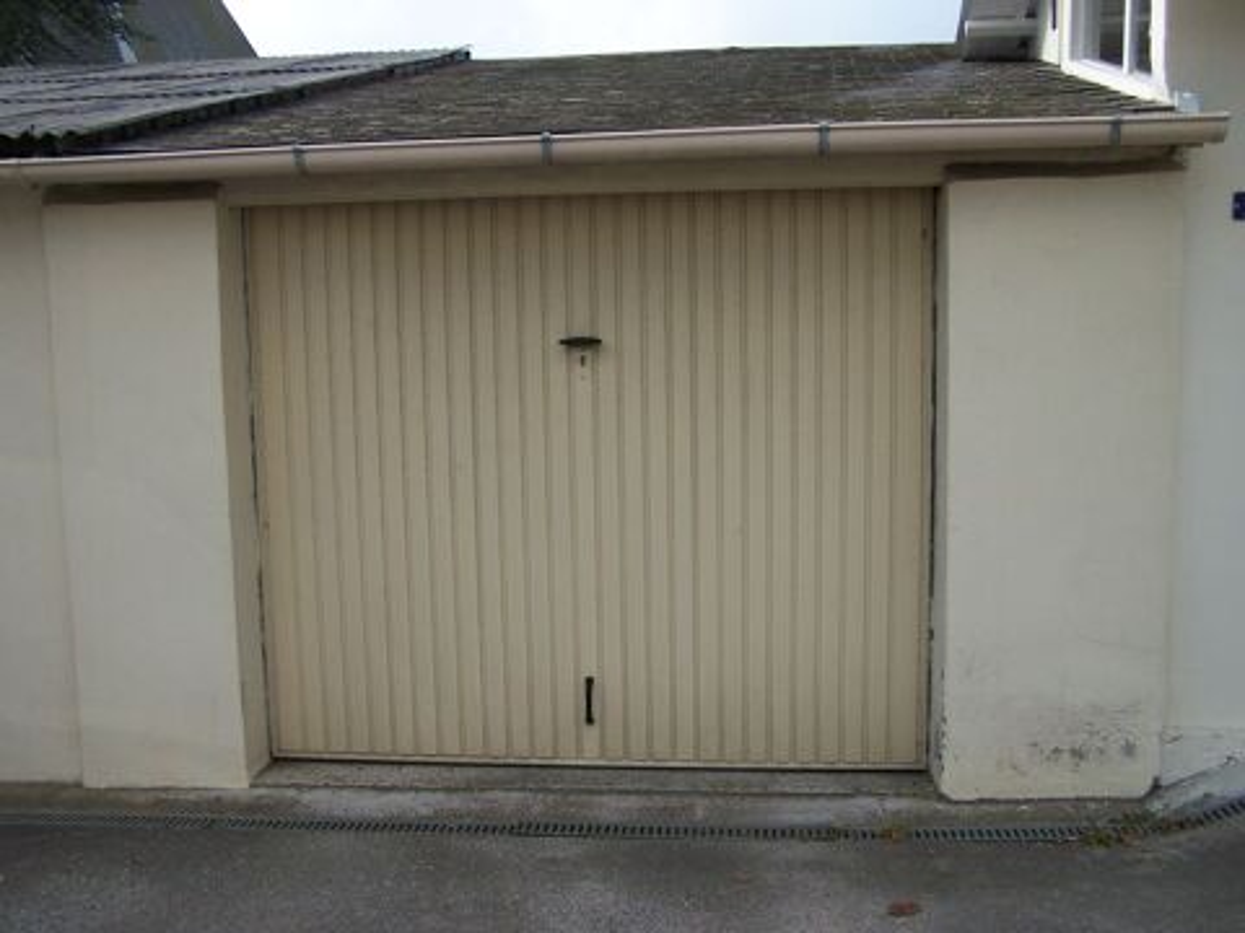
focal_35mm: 38
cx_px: 622
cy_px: 466
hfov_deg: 49.0
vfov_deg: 37.7
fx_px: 1367
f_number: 4
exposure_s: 1/640
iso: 80
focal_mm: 6.3
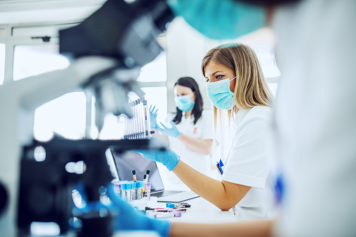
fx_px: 346
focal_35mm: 35
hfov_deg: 54.4
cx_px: 178
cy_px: 118
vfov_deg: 37.9
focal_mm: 35
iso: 200
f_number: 2
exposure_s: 1/320
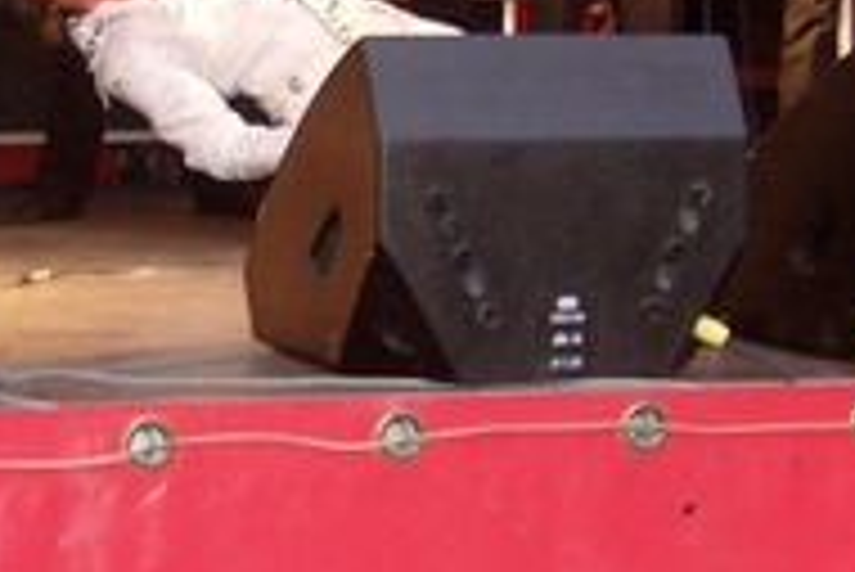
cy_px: 110
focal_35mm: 118
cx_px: 256
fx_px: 2805
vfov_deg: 11.6
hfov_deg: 17.3
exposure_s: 1/60
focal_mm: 6
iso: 200
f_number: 2.8
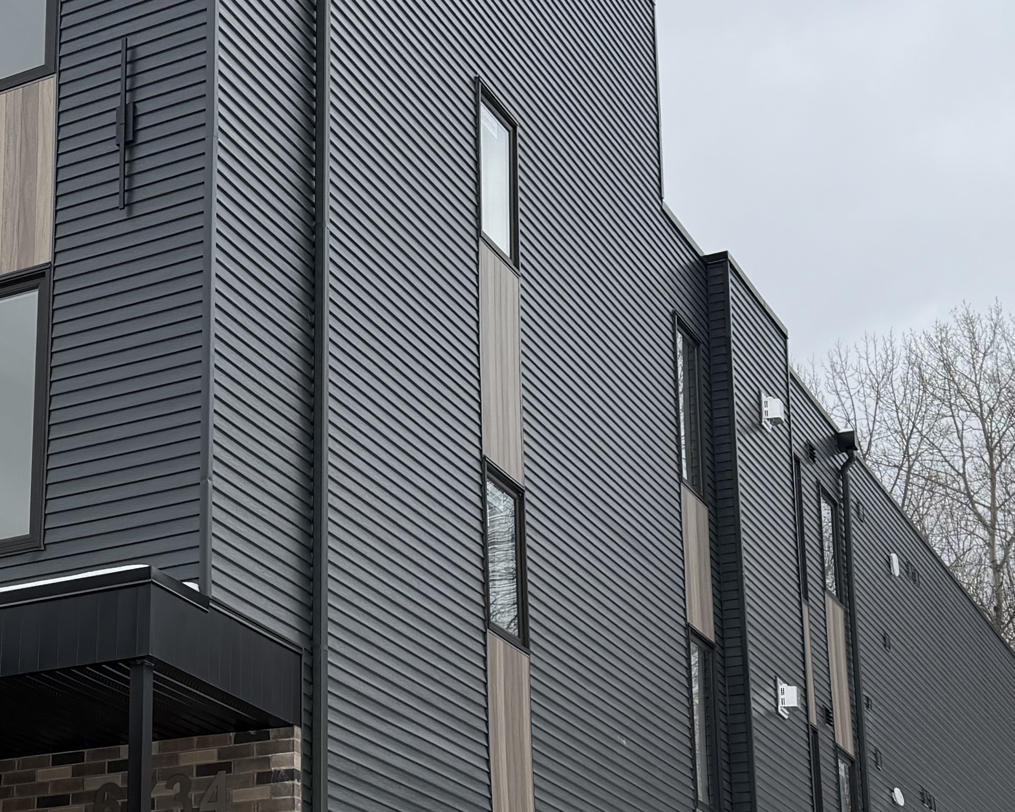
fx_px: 2133
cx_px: 91
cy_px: 669
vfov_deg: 21.2
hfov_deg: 25.9
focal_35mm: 71
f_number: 1.78
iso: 80
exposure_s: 1/4405
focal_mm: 6.76
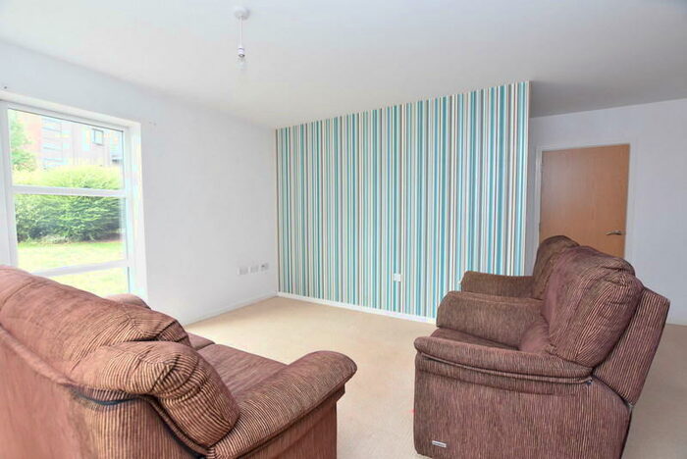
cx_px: 344
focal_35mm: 15
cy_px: 230
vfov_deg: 77.4
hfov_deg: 100.3
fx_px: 286
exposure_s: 1/100
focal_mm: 10
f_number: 5
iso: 800
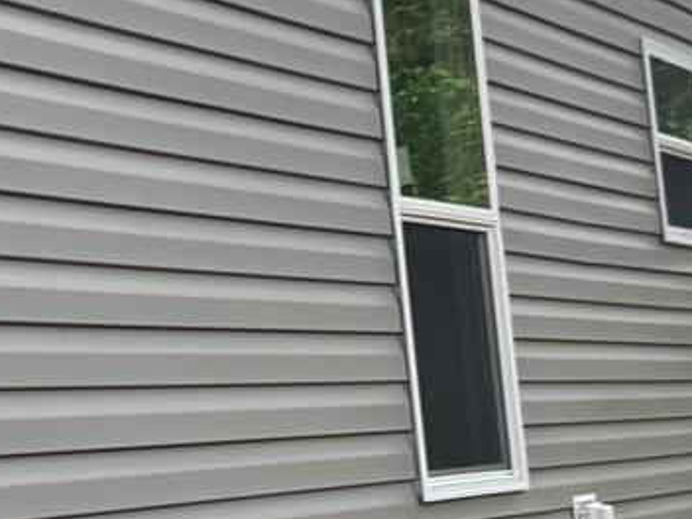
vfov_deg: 13.5
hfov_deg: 16.7
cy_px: 407
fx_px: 2179
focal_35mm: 109
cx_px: -273
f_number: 1.78
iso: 80
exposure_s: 1/394
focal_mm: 6.76
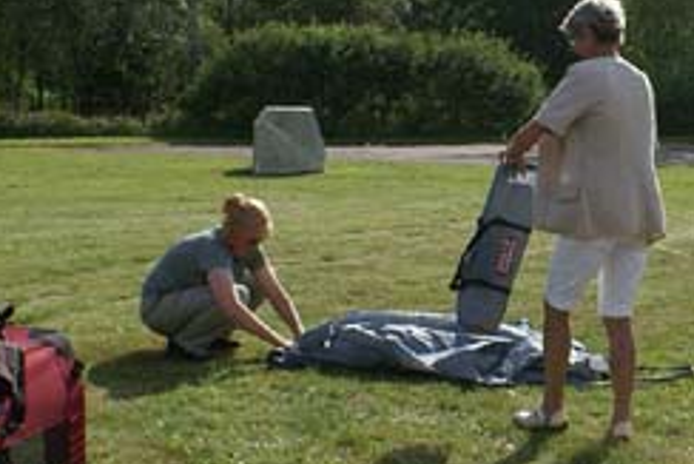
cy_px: 194
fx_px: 1601
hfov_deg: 23.5
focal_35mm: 83
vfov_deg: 16.5
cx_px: 685
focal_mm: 18
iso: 100
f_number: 10
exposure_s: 1/200
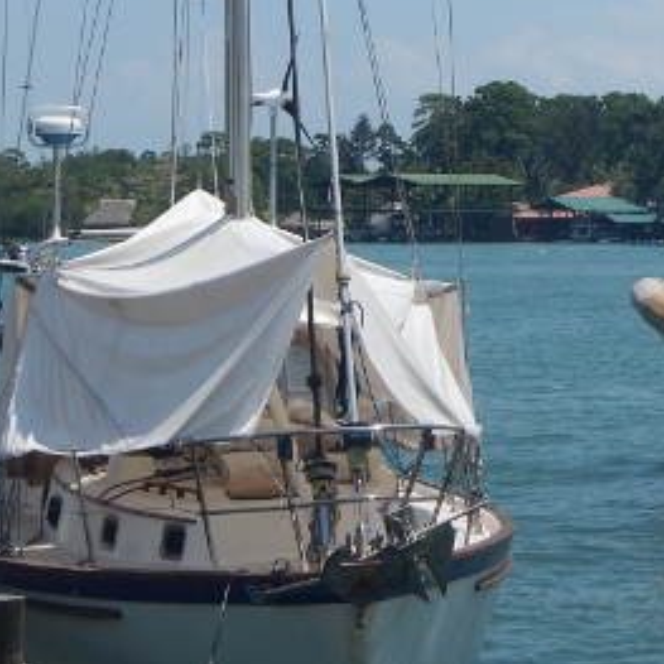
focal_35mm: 120
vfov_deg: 14.3
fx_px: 2604
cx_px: 790
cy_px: 11
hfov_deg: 14.1
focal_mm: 9.1
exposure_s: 1/400
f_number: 8.2
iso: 125
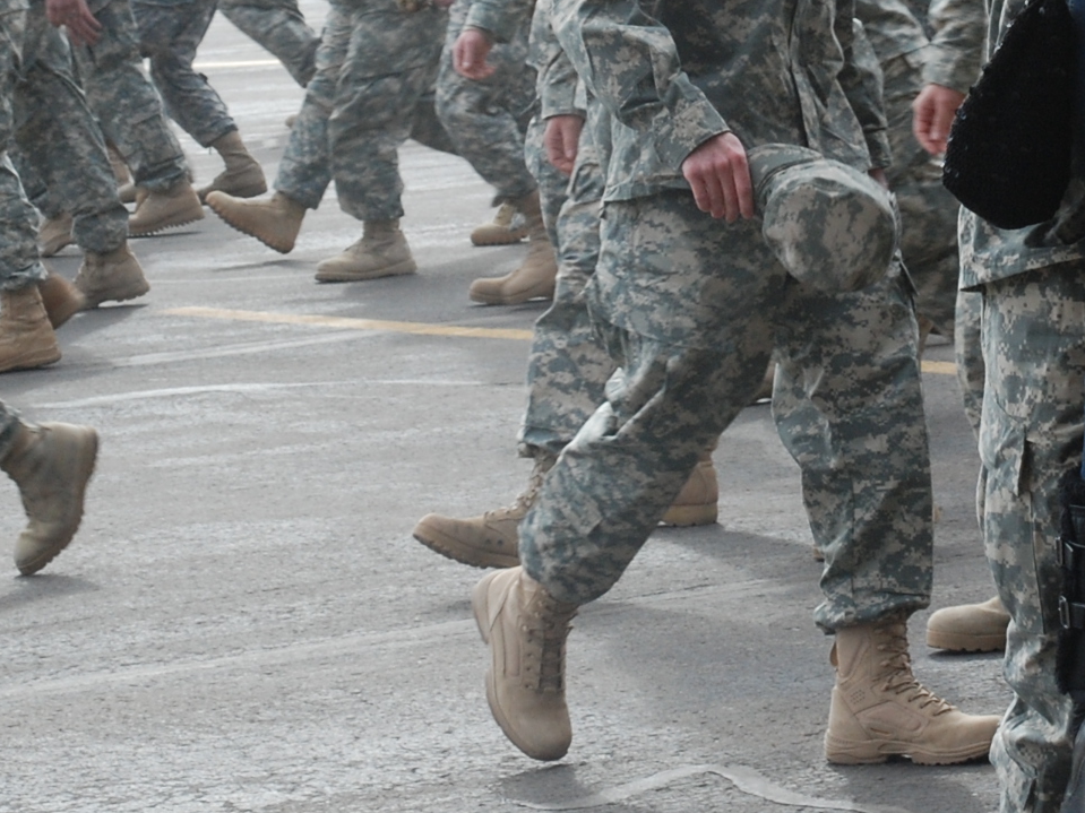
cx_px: 1039
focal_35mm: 227
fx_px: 7114
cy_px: 71
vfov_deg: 6.5
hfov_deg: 8.7
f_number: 8
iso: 320
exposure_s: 1/250
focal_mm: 52
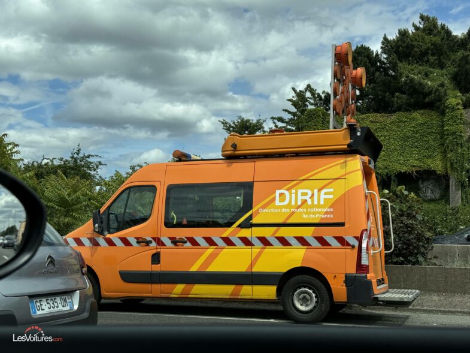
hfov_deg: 39.7
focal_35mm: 48
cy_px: 176
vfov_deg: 30.3
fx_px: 652
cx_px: 235
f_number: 1.78
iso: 64
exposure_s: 1/4608
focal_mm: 6.76
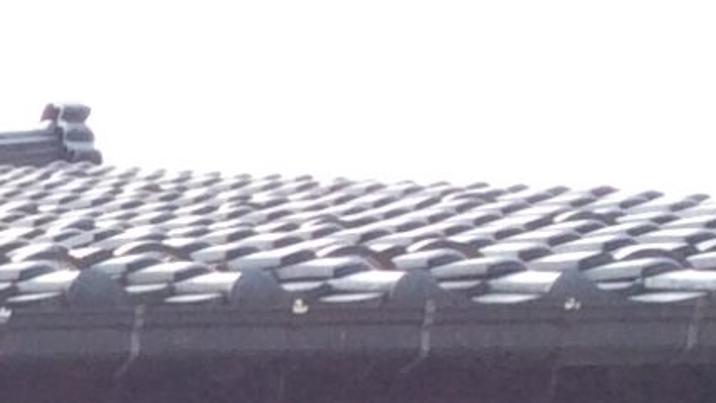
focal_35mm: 209
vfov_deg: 5.3
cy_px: 1441
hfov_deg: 8.8
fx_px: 3969
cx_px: -1264
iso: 32
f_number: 2.4
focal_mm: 3.3
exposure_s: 1/283
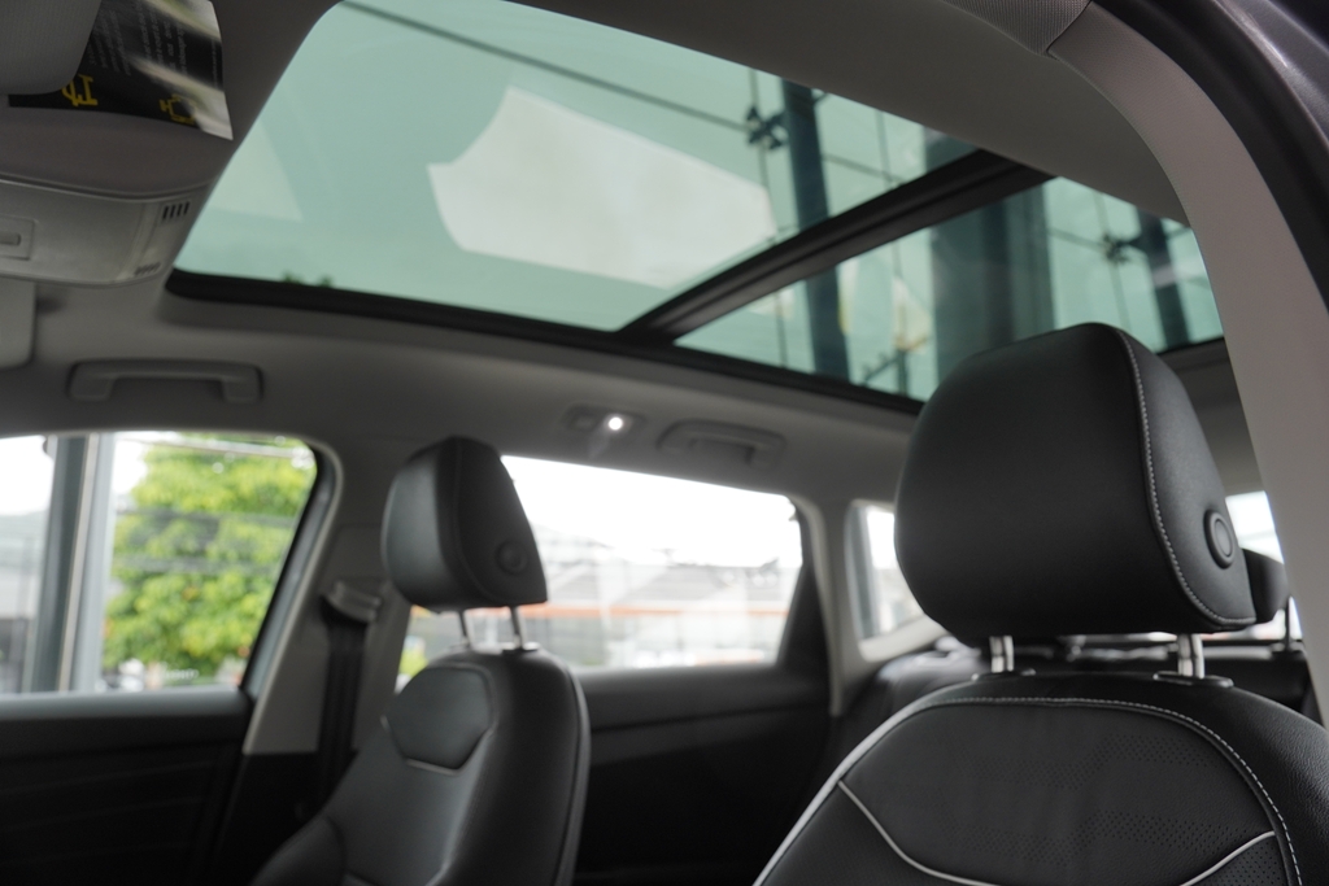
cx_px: 664
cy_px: 443
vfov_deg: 45.7
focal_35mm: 28
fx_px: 1052
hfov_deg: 64.5
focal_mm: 19
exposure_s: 1/160
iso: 250
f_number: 4
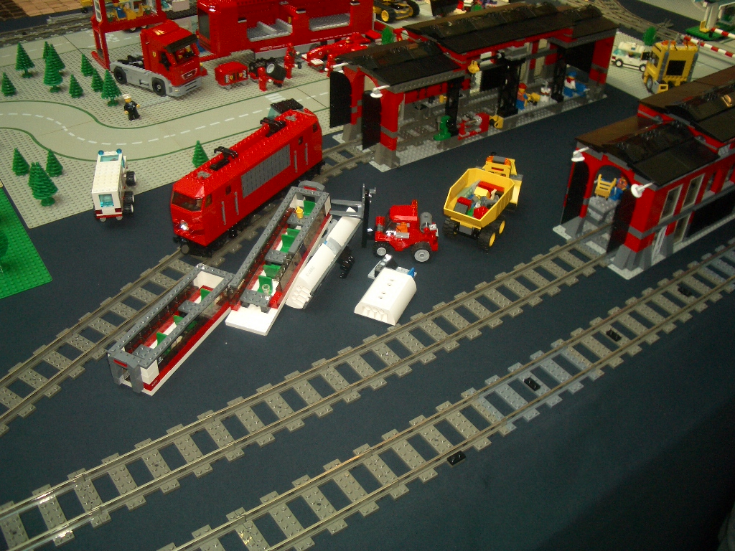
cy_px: 276
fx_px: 743
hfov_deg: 52.6
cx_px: 368
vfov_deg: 40.7
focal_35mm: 35
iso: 100
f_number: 2.6
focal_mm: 5.8
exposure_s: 1/60
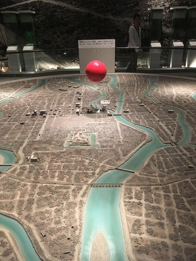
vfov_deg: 61.7
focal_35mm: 29
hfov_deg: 48.2
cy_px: 130
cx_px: 98
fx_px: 219
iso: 160
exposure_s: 1/30
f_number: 2.2
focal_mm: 4.15
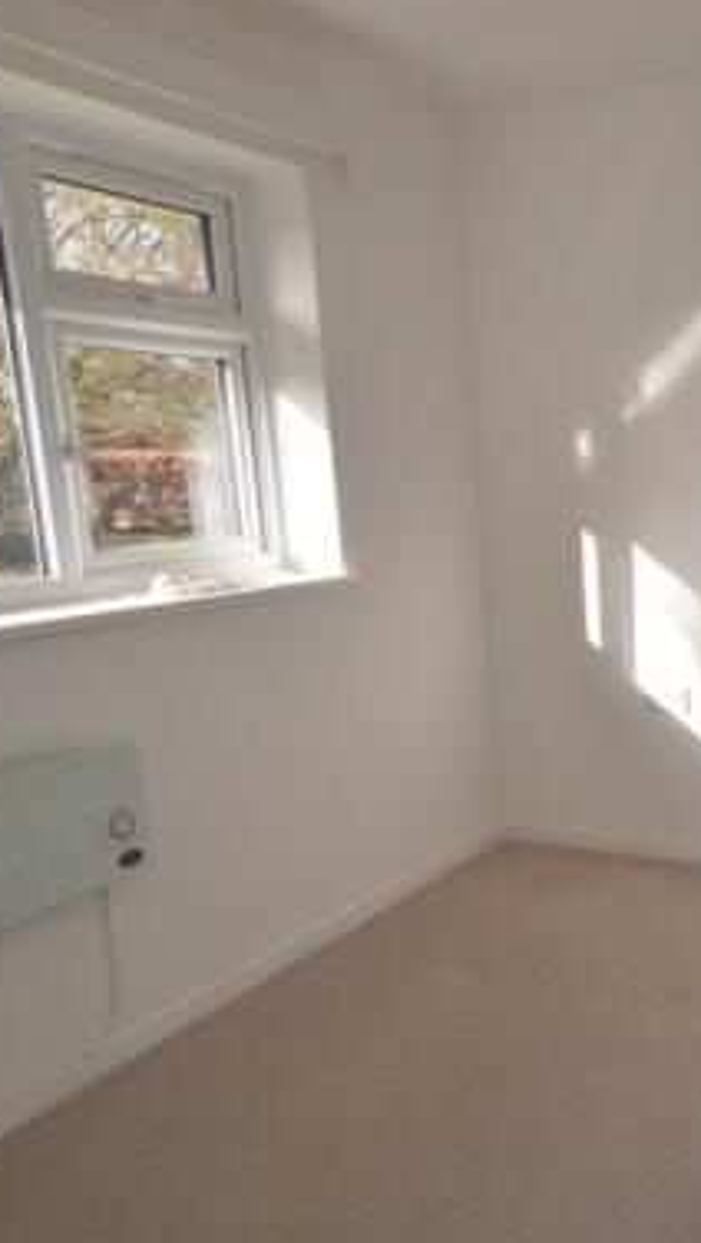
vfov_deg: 61.8
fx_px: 1038
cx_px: 770
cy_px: 648
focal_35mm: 31
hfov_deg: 32.8
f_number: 10
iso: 800
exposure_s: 1/125
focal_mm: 11.5
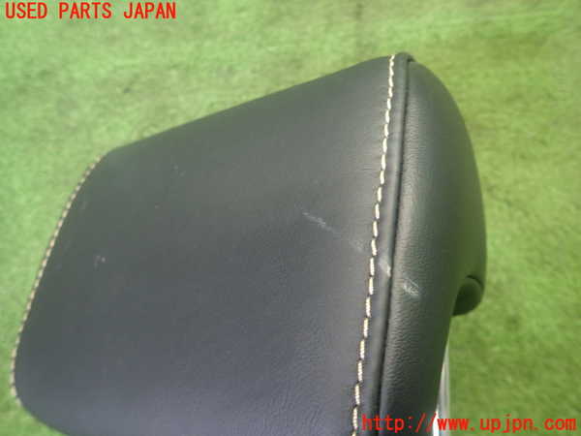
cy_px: 218
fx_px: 420
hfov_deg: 69.4
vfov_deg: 54.9
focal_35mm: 25
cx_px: 290
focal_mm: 4.5
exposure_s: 1/30
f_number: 2
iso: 250
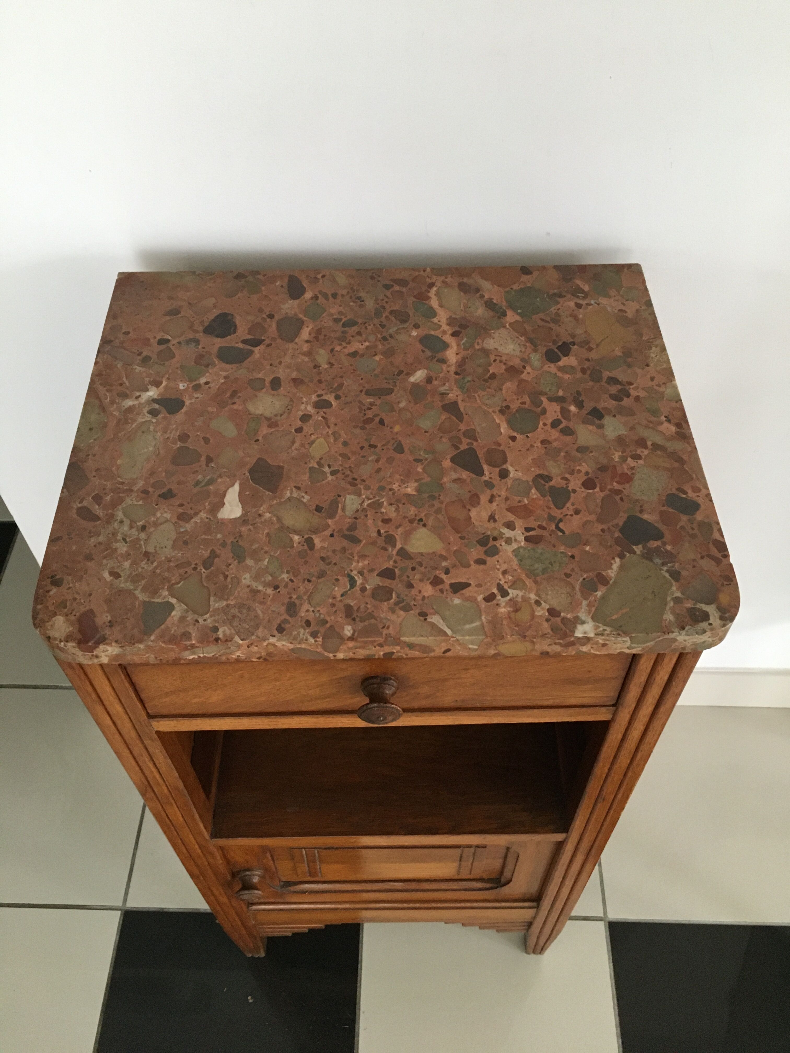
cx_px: 395
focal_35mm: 29
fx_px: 882
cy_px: 526
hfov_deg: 48.2
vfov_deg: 61.7
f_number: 2.2
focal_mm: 4.15
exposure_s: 1/25
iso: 200
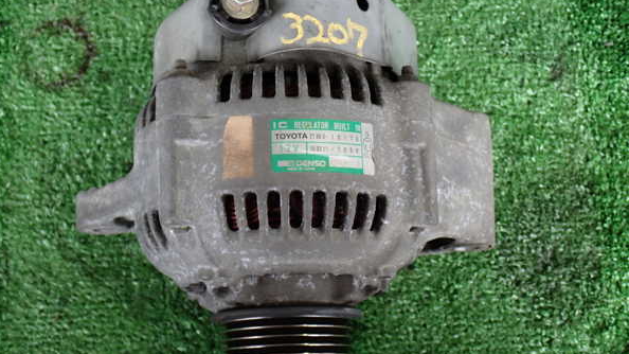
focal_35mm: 55
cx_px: 312
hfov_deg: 37.9
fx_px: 917
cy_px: 174
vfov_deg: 21.8
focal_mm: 9.01
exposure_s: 1/50
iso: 200
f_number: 3.2
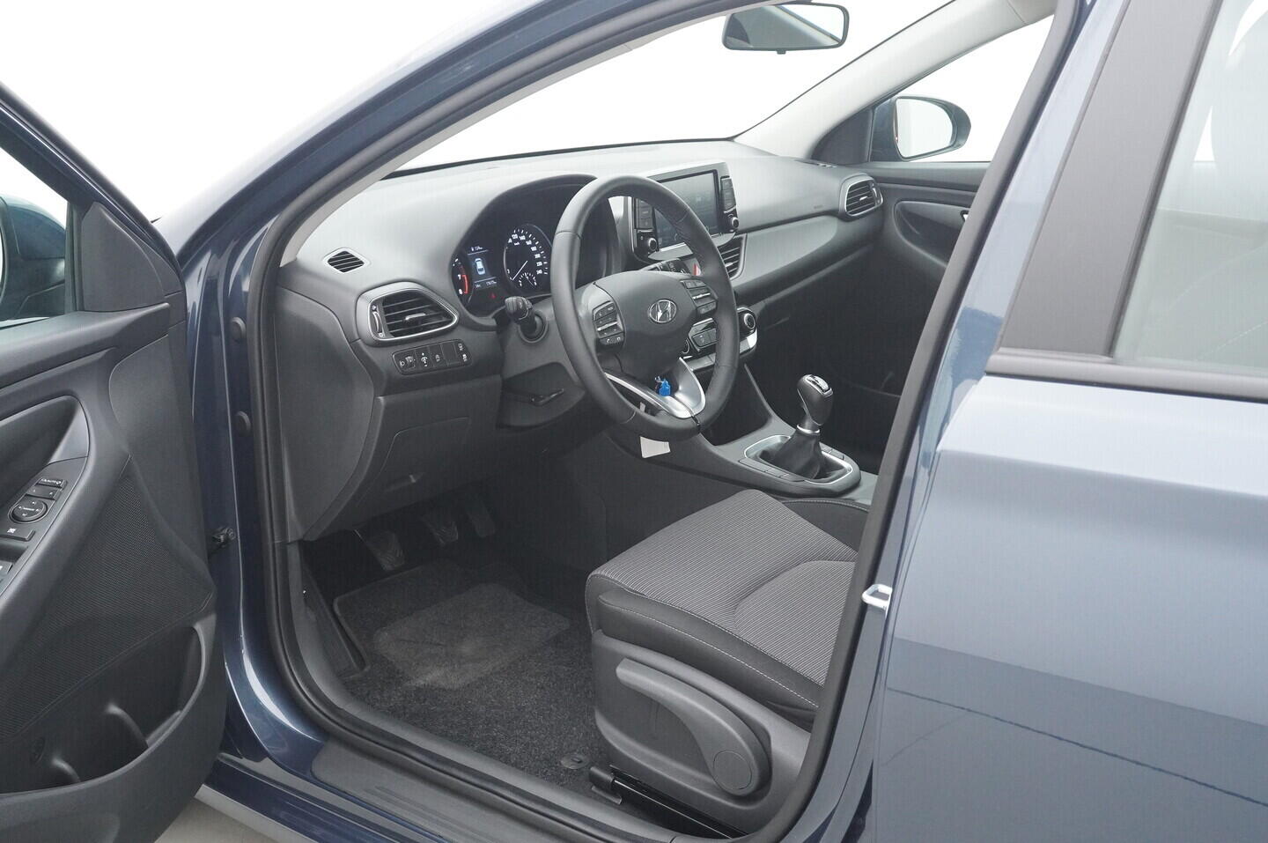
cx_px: 634
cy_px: 422
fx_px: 1267
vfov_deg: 36.8
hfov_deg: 53.2
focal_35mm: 36
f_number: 6.3
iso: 3200
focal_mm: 24
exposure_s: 1/160
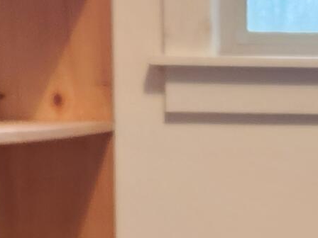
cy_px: 264
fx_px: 1415
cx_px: 388
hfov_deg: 12.5
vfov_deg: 9.5
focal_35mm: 154
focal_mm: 5.4
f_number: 1.8
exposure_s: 1/120
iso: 200
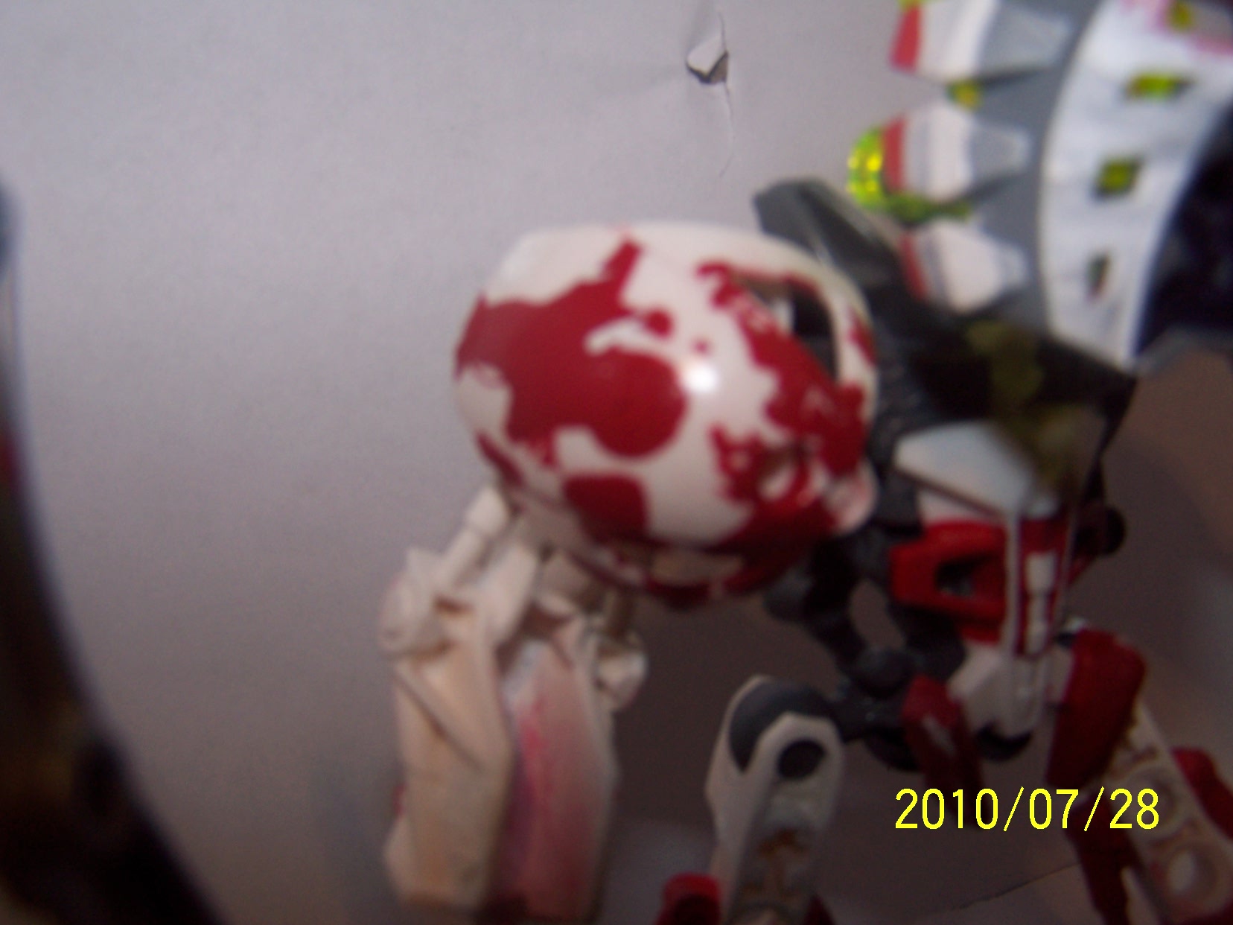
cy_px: 462
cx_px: 616
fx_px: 1354
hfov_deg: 49.0
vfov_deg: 37.7
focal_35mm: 38
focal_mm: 6.3
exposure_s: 1/60
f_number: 2.8
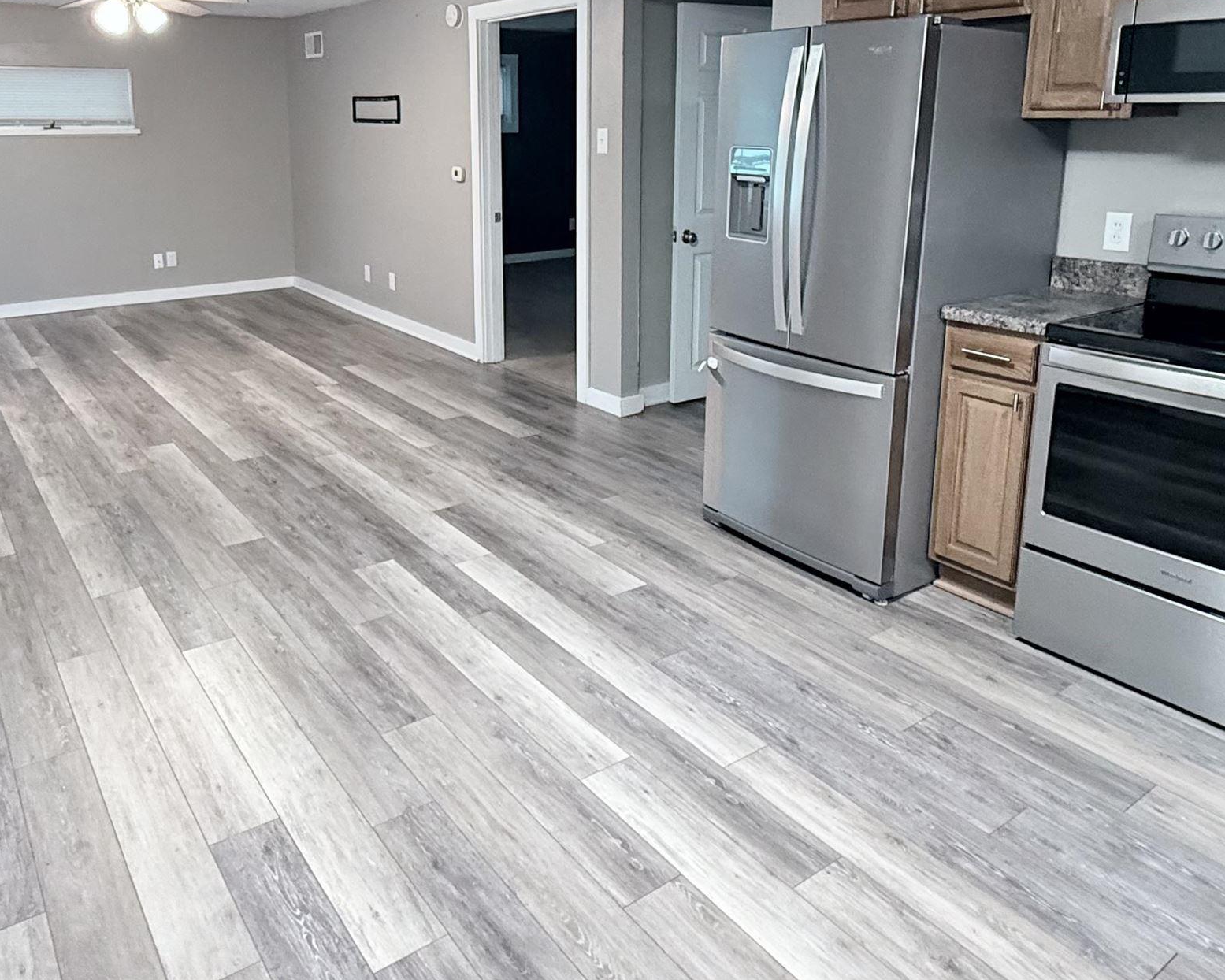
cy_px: 307
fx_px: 979
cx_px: 502
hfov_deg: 63.6
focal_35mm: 27
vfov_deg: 51.9
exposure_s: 1/60
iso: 500
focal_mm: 2.22
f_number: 2.2
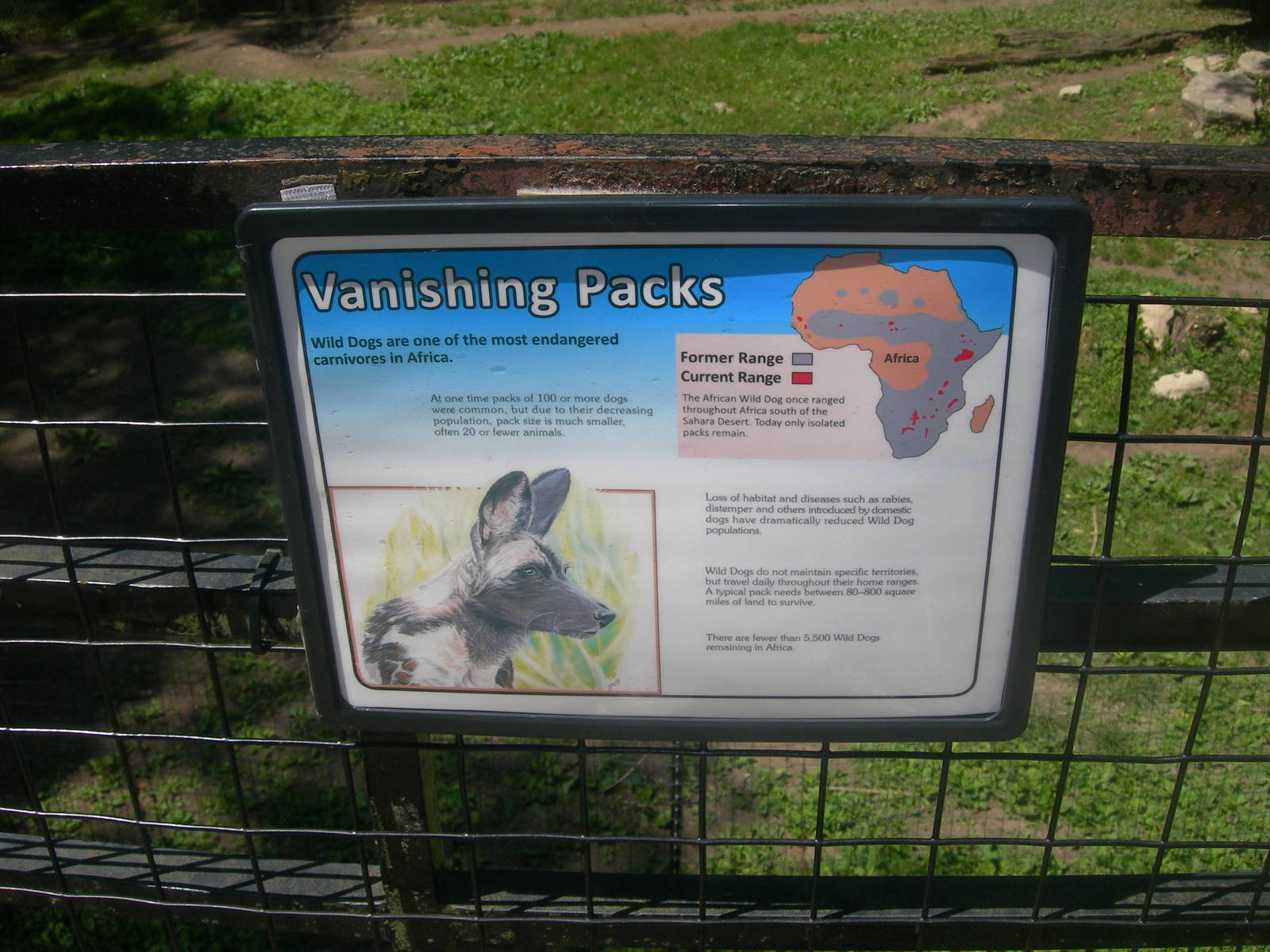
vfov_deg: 37.7
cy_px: 476
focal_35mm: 38
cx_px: 635
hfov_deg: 49.0
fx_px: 1394
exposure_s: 1/587
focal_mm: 7.8
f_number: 4.8
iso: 50
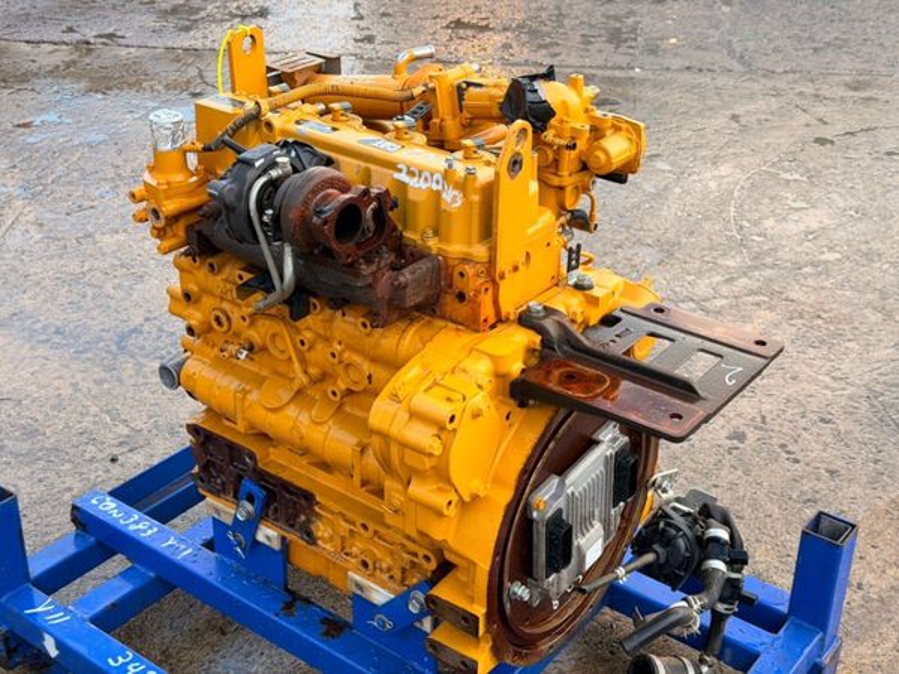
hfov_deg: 39.7
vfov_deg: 30.3
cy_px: 337
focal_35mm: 48
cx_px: 450
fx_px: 1247
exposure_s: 1/270
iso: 64
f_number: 1.78
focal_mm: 6.76
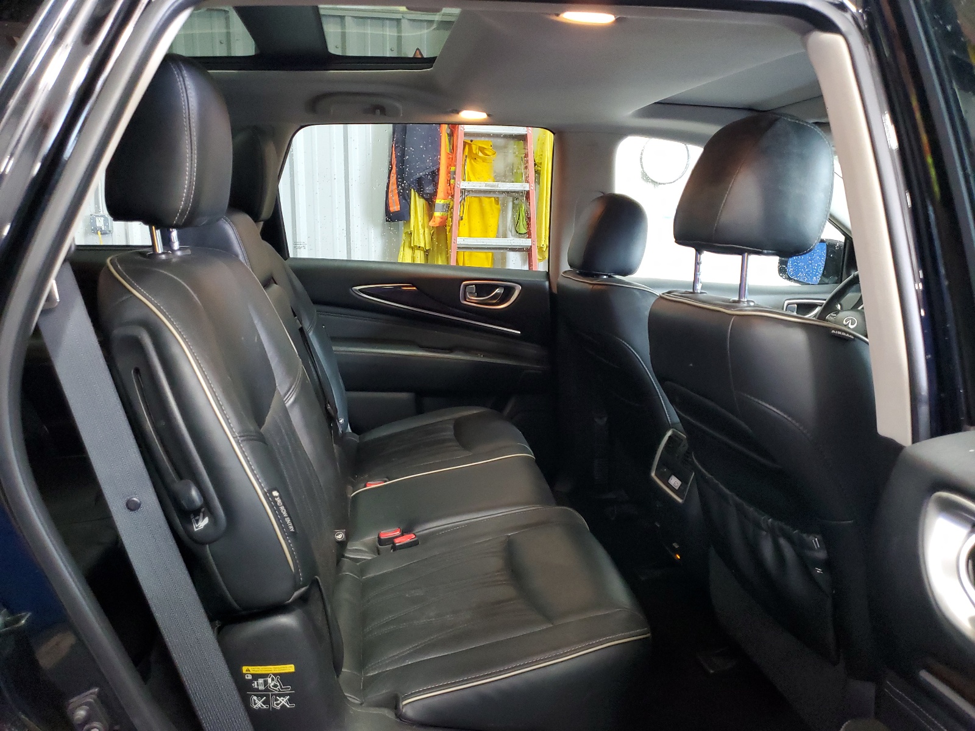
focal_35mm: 26
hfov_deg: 67.3
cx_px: 488
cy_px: 366
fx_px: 732
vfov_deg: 53.1
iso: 344
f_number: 1.5
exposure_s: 1/30
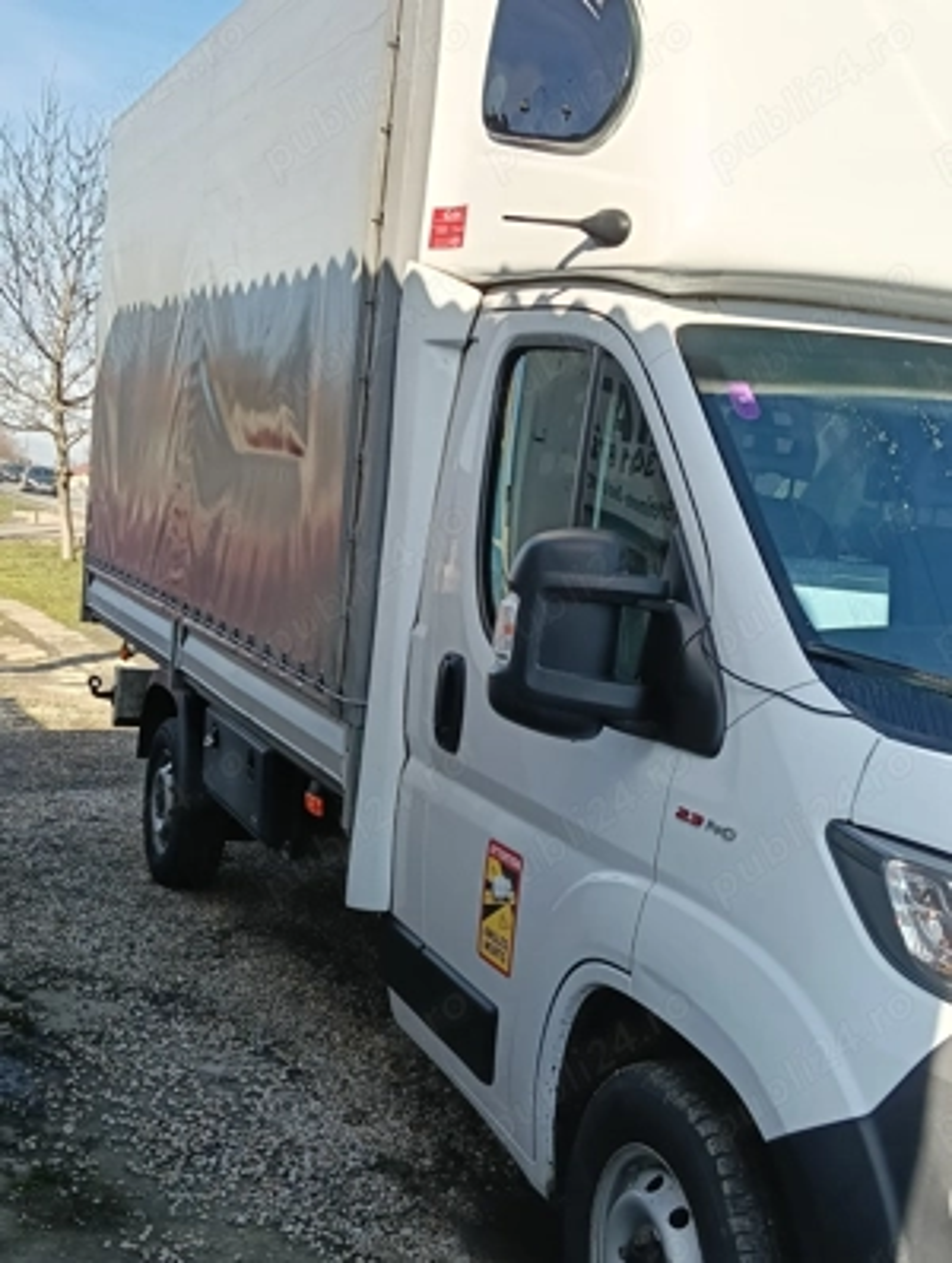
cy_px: 632
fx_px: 1535
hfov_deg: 34.5
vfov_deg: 44.7
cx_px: 476
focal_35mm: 42
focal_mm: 3.98
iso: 50
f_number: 1.8
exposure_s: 1/365
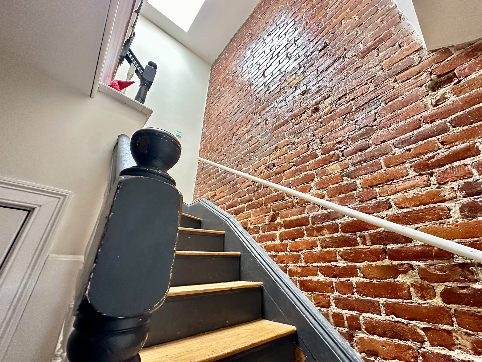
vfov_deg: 85.7
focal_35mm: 14
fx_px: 195
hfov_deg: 102.1
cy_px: 181
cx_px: 241
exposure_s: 1/60
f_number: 2.2
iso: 640
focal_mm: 2.22
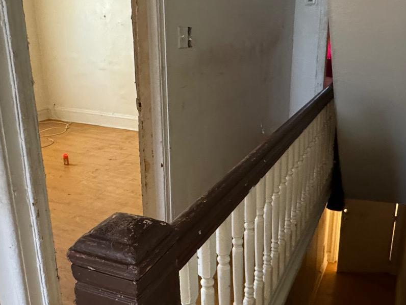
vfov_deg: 39.7
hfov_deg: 51.3
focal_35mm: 36
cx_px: 208
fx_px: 422
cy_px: 153
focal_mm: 2.22
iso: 1000
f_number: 2.2
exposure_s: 1/60
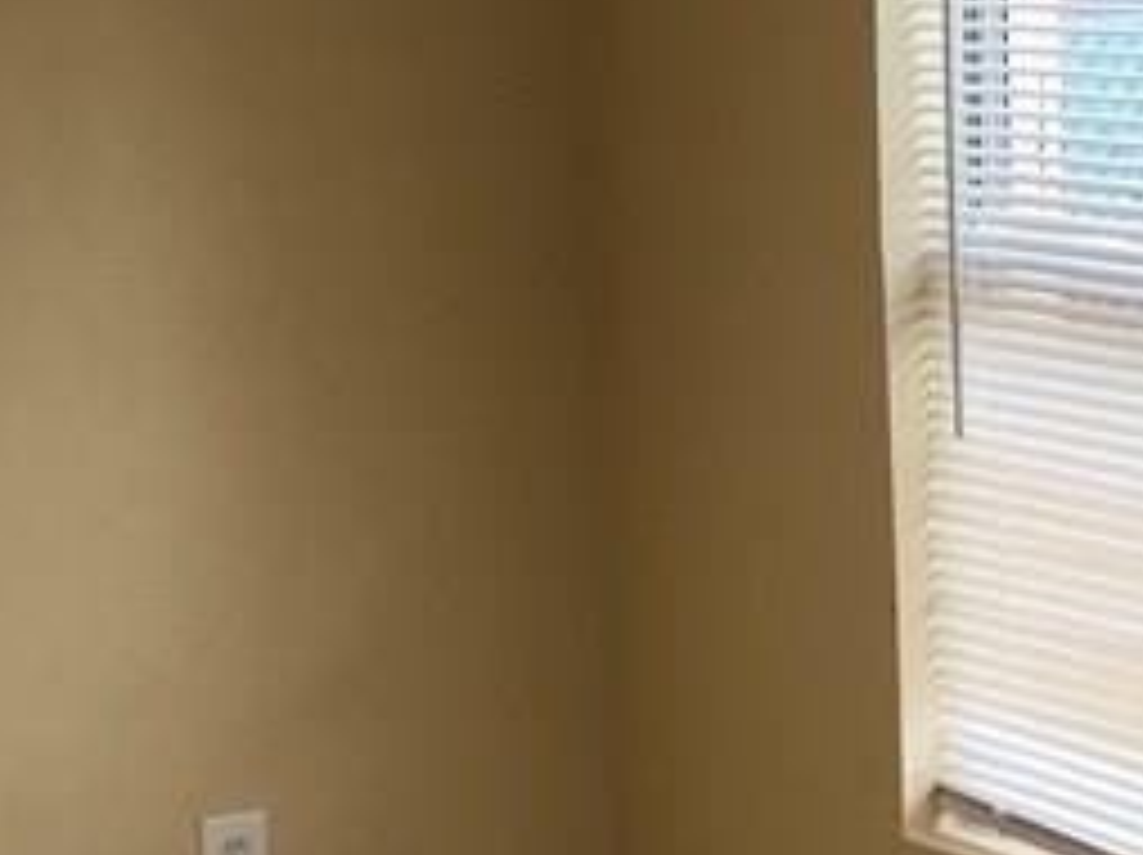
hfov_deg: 17.2
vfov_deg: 13.1
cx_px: 963
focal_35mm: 113
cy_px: 540
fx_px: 3728
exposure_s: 1/123
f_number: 1.8
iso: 20
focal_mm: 3.99
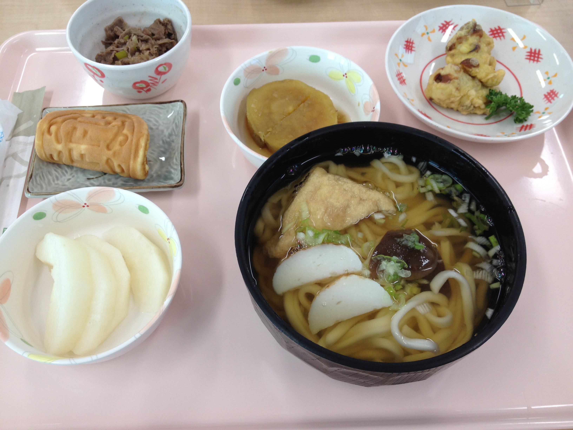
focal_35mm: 35
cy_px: 215
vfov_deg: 40.7
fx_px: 579
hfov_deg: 52.6
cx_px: 286
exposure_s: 1/60
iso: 80
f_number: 2.4
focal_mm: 4.28
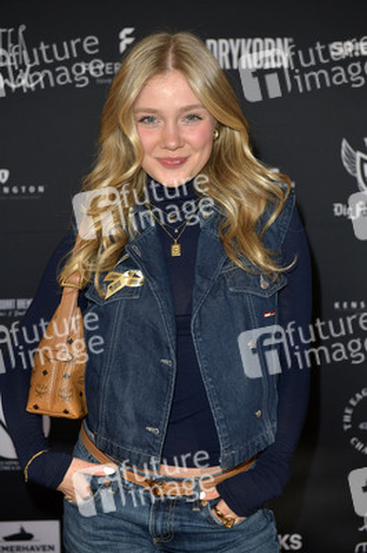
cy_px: 276
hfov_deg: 20.6
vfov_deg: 30.5
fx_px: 1011
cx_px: 184
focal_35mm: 66
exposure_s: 1/200
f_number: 5.6
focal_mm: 66
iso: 500
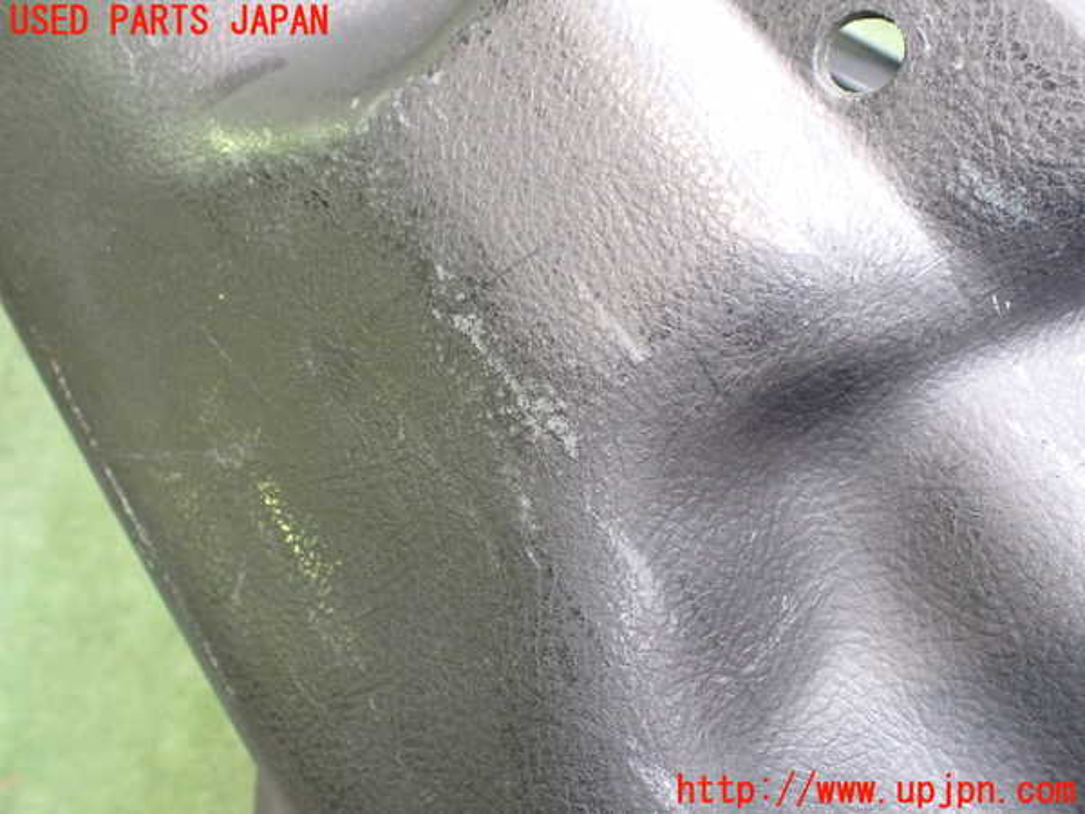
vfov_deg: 46.8
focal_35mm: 30
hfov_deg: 60.0
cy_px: 407
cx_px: 542
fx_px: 940
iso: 800
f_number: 2.3
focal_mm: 5.4
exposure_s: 1/40
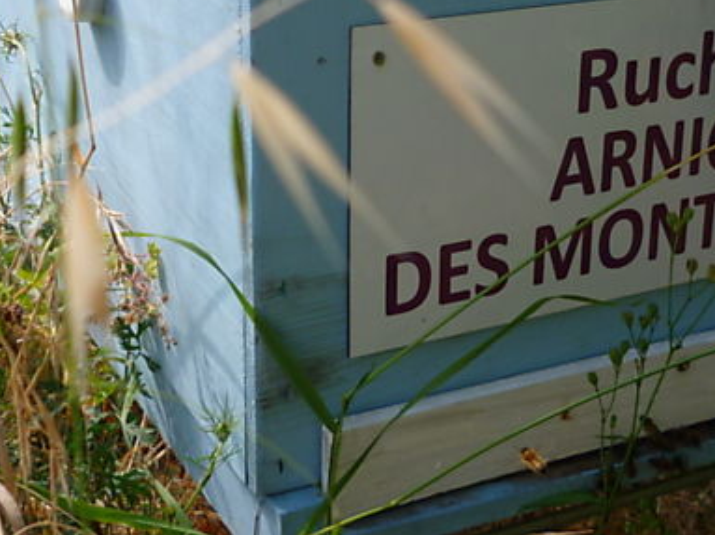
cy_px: 186
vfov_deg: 21.2
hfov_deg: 28.1
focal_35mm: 69
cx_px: 431
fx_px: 1425
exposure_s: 1/500
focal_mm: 5.5
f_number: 2.8
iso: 80
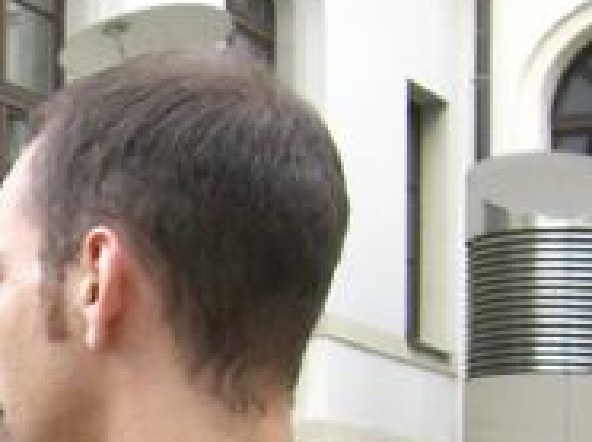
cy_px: 741
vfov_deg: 10.7
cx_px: -156
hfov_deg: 14.5
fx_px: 2237
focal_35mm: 131
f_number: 2.7
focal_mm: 6.2
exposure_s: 1/100
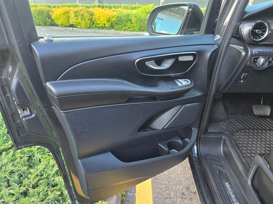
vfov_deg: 58.9
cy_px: 102
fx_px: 181
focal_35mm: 23
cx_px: 136
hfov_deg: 73.9
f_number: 1.8
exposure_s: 1/180
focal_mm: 5.4
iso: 160
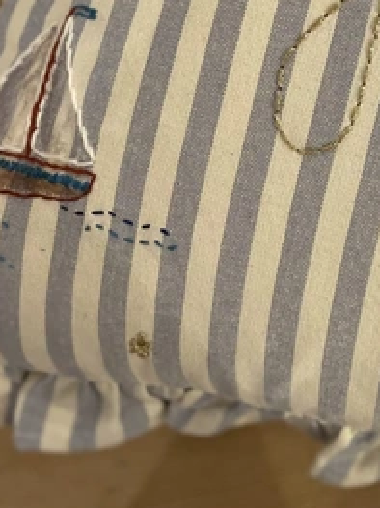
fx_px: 1274
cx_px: 490
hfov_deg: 16.1
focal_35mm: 87
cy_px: -50
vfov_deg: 21.4
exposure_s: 1/50
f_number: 1.6
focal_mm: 4.2
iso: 125
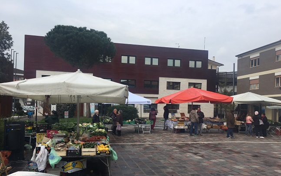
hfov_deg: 61.2
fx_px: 237
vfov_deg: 40.5
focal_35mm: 31
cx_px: 141
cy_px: 105
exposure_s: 1/1451
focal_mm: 4.15
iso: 25
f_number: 2.2
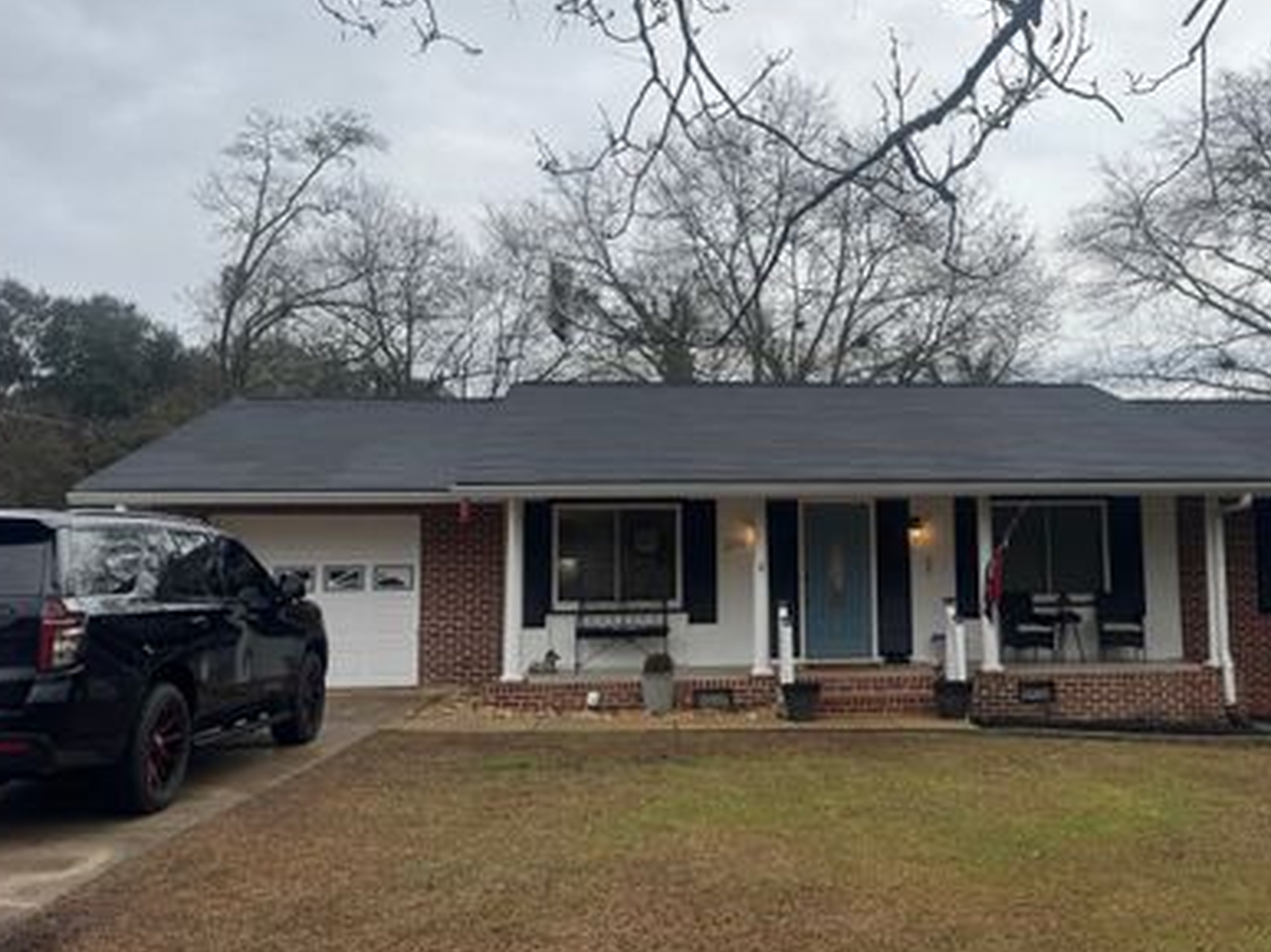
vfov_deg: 45.4
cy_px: 478
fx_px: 1138
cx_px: 778
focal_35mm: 31
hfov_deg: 57.8
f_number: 1.78
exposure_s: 1/980
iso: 80
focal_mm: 6.76
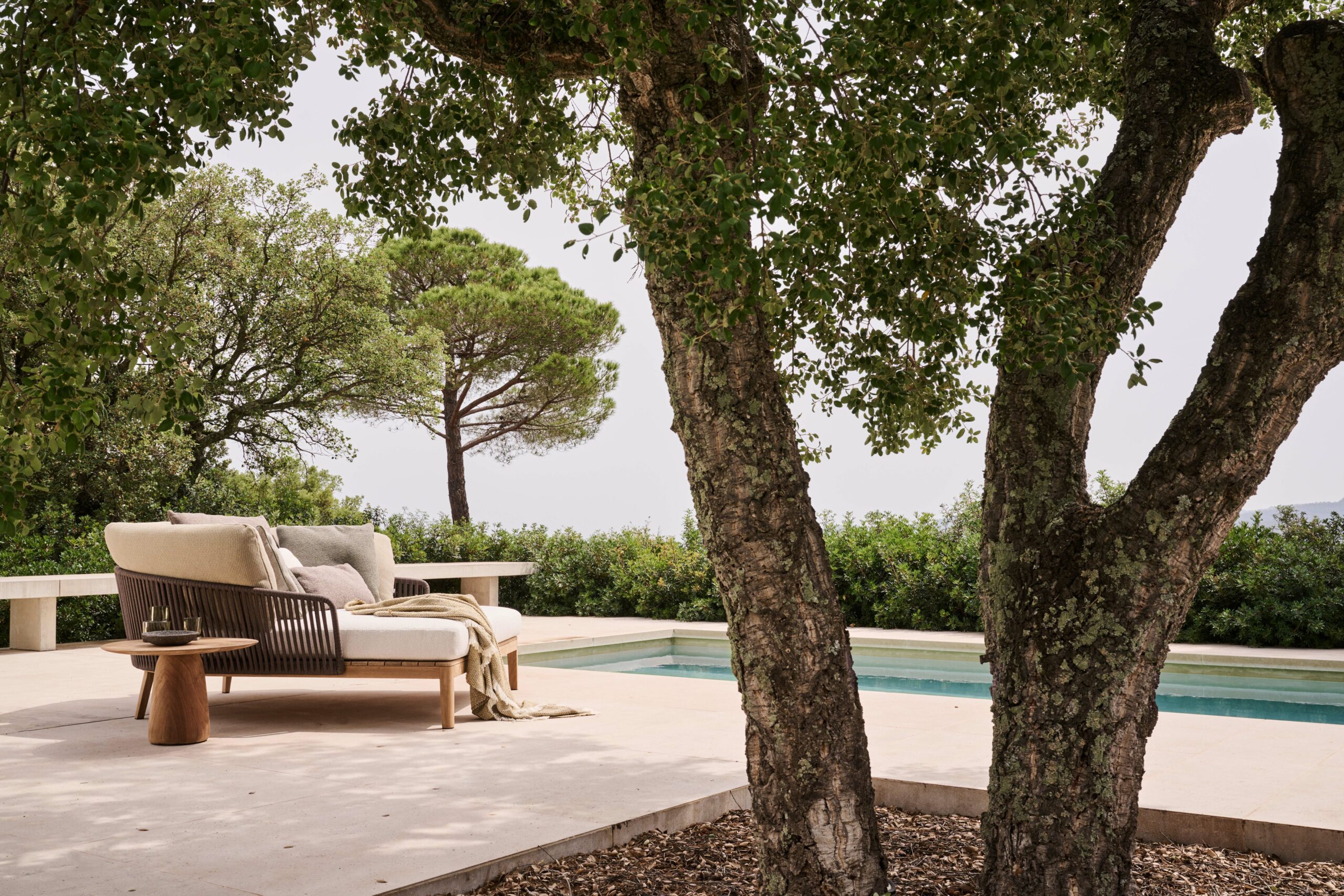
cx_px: 672
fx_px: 1344
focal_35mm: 36
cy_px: 448
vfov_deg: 36.9
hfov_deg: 53.1
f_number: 11
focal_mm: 36
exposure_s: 1/160
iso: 160
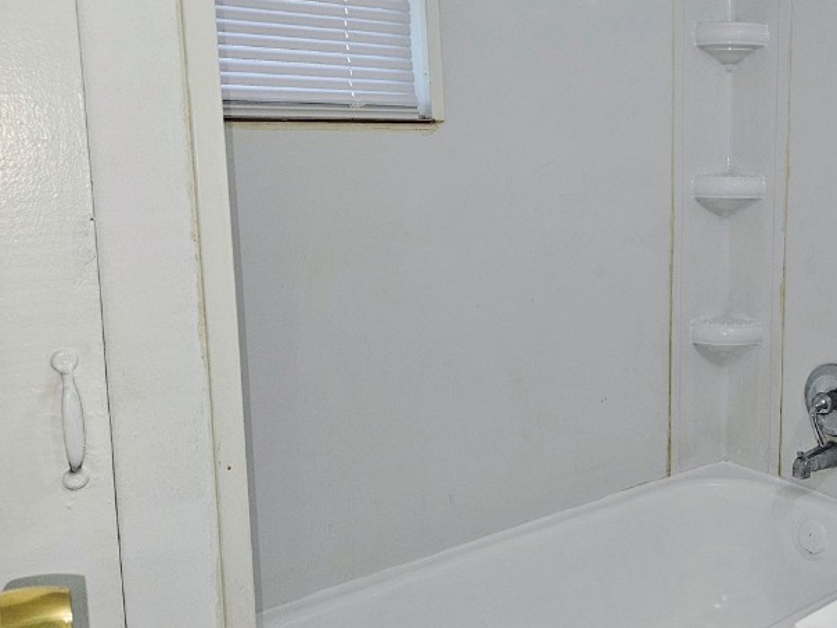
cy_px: 263
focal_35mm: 39
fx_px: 943
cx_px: 690
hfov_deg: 45.1
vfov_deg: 36.7
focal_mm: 5.4
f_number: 1.8
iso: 80
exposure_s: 1/60
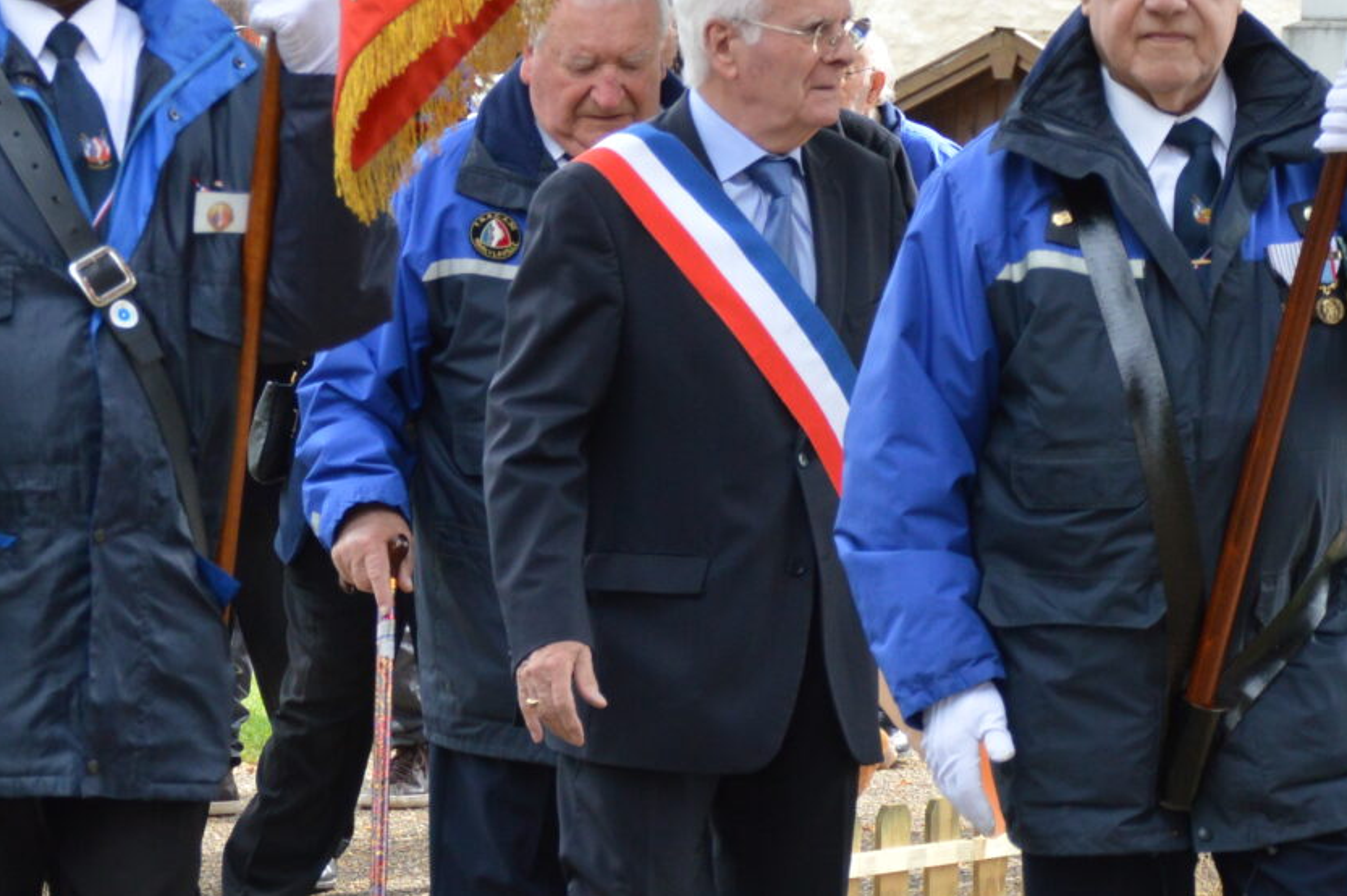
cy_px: 340
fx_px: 7759
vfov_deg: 6.6
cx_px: 590
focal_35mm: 208
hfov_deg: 9.9
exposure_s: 1/500
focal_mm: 45
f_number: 4.8
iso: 450
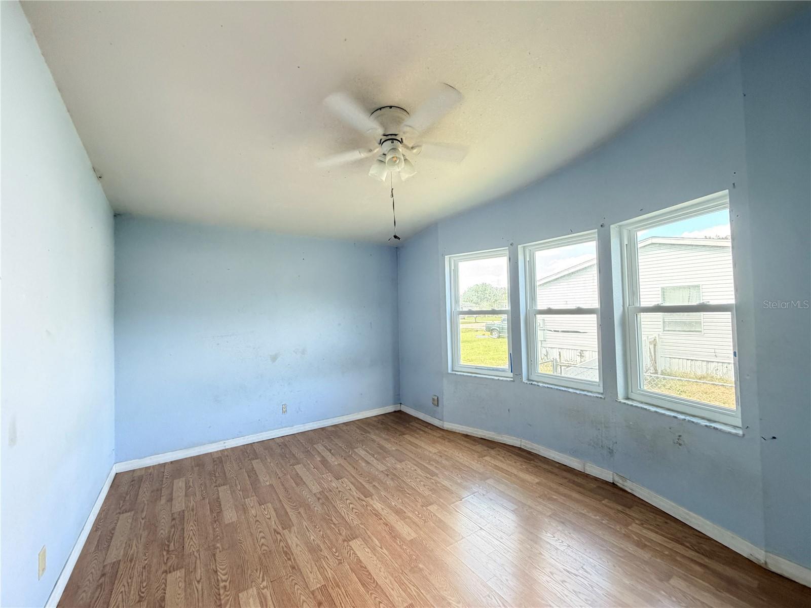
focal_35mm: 14
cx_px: 406
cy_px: 304
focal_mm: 2.22
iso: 320
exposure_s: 1/97
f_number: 2.2
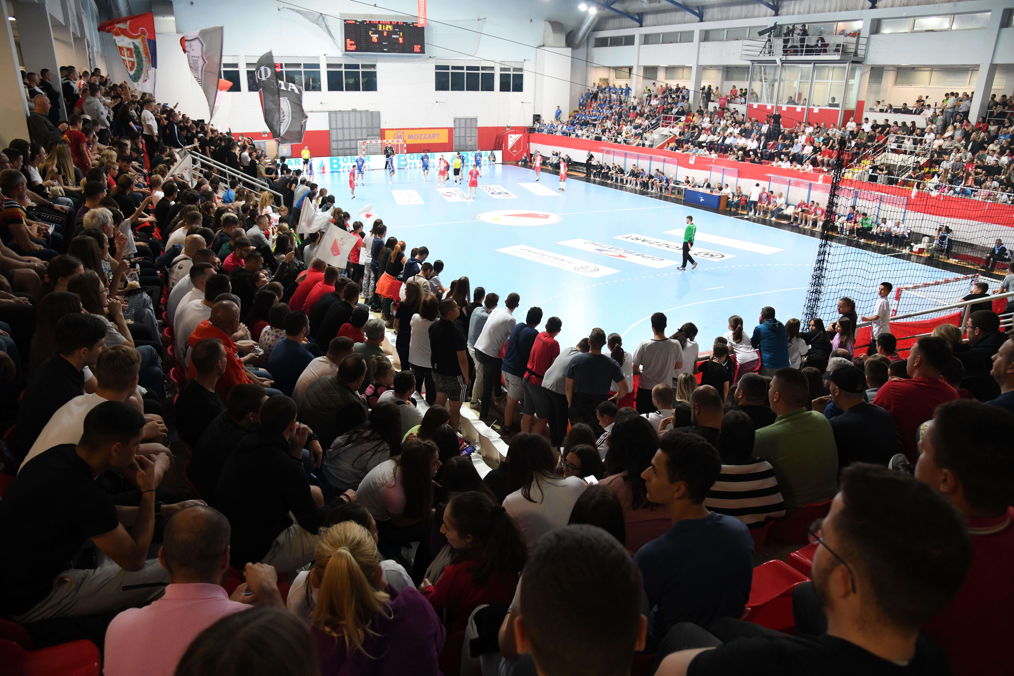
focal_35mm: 24
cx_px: 507
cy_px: 338
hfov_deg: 73.7
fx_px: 676
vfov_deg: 53.1
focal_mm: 24
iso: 2000
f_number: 5
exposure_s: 1/100
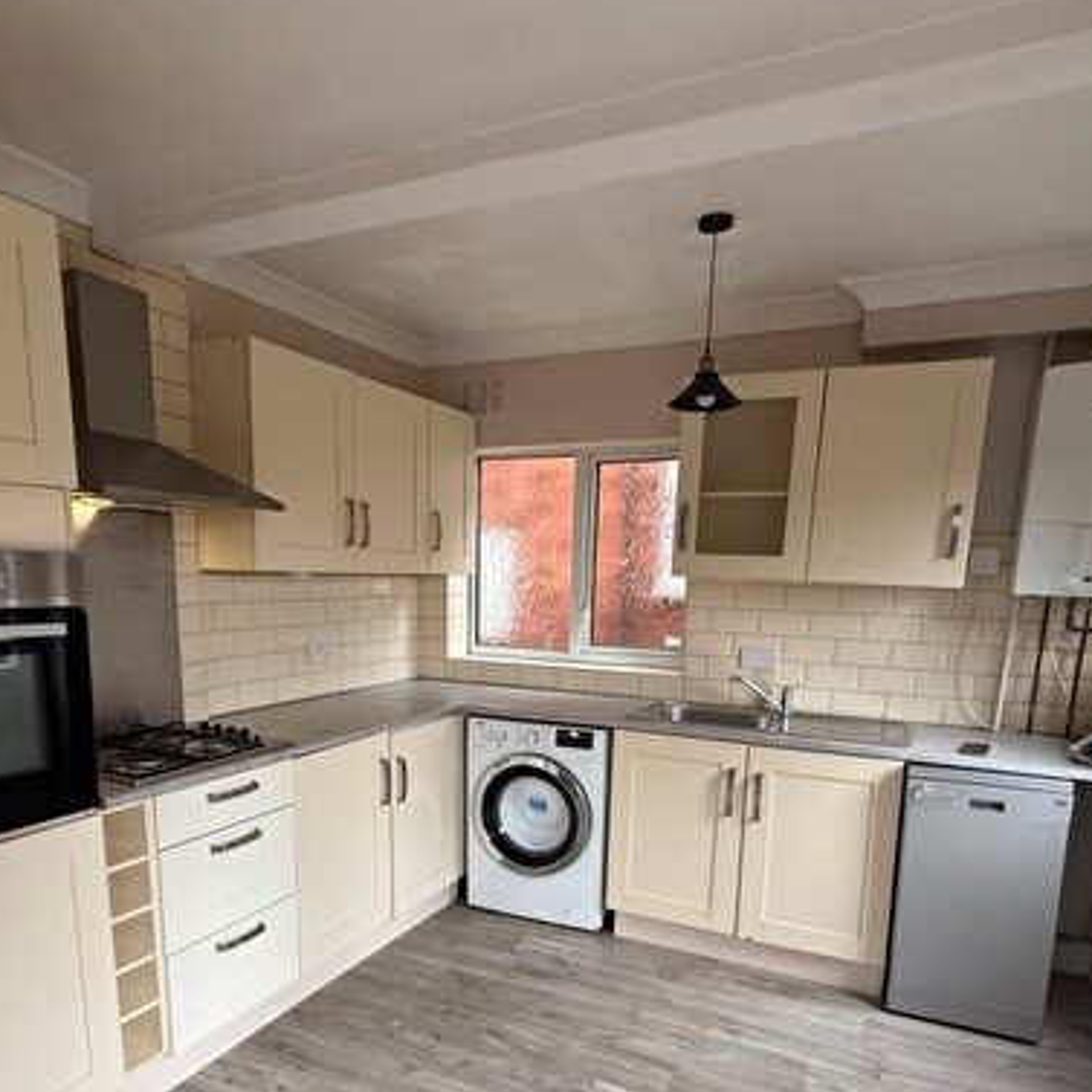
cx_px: 527
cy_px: 720
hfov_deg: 67.2
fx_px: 821
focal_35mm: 23
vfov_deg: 65.6
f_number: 2.2
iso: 160
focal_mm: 2.22
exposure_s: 1/99
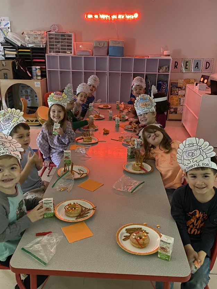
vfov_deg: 56.7
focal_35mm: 32
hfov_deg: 44.2
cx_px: 105
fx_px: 267
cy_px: 161
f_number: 1.8
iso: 1000
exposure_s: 1/25
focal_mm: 4.25
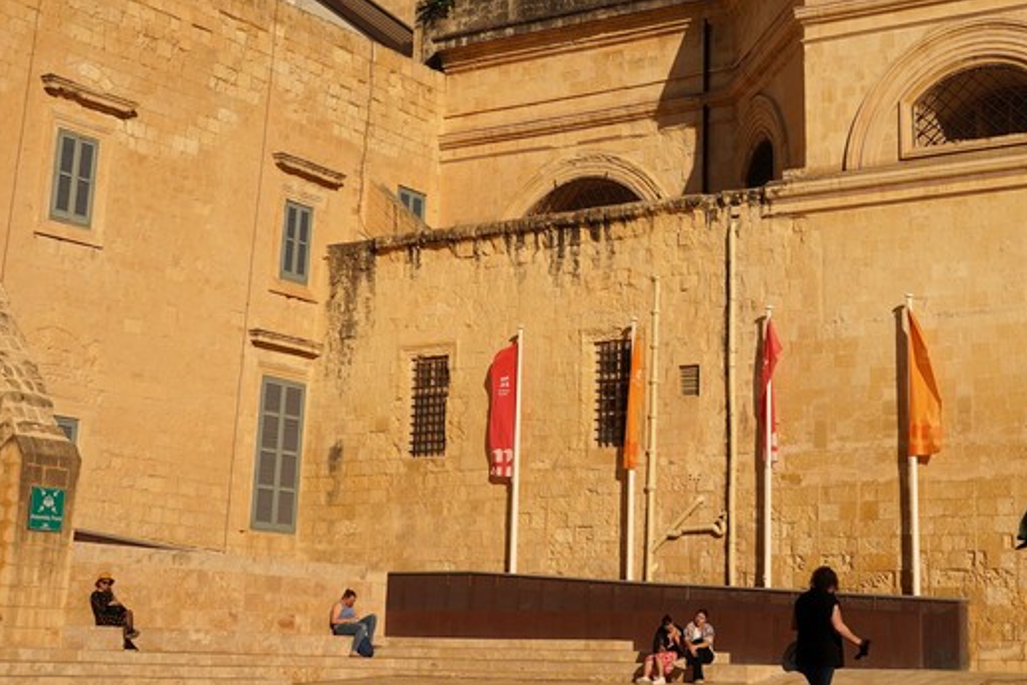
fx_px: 1855
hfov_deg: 30.7
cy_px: 111
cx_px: 691
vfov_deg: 20.6
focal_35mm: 65
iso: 100
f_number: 8
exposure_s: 1/1000
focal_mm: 28
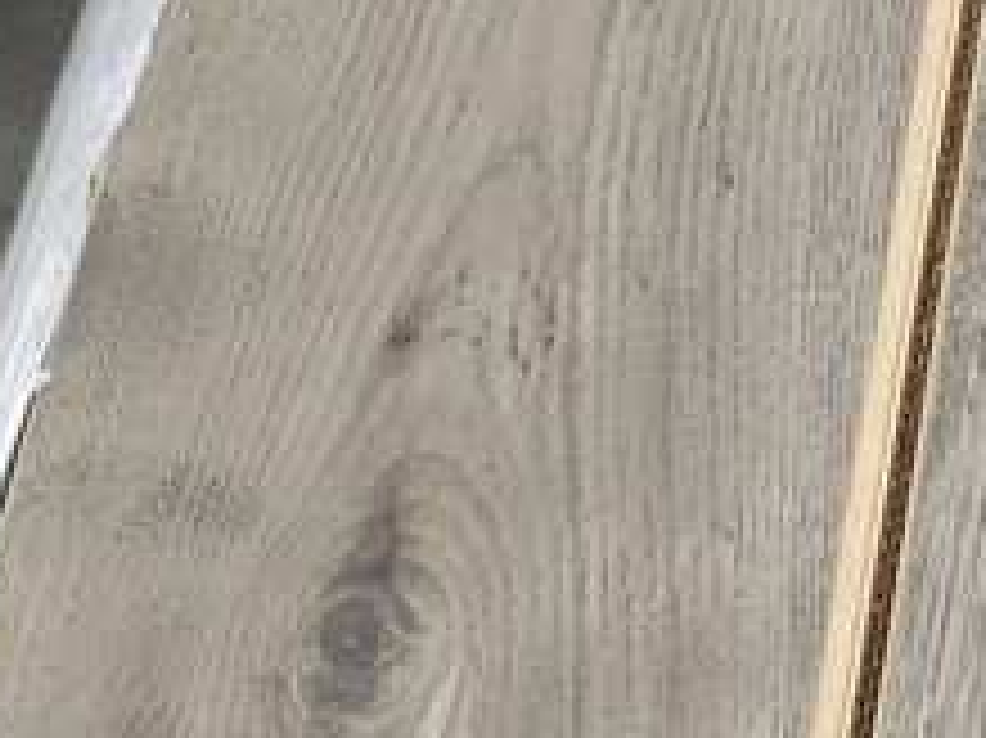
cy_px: 1744
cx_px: 2123
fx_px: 5124
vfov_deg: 7.7
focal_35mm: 180
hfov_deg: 10.0
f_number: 1.8
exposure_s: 1/40
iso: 250
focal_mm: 5.4
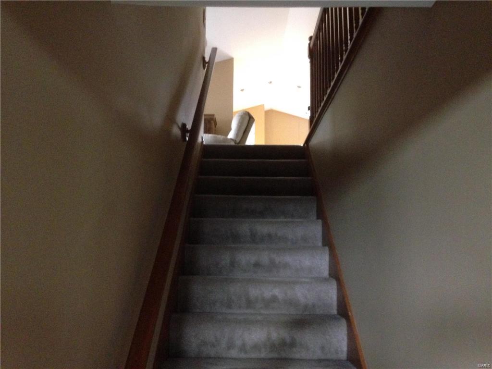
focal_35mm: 33
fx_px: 469
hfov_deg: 55.4
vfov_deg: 42.9
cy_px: 184
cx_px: 246
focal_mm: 4.12
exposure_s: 1/15
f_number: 2.4
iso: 640
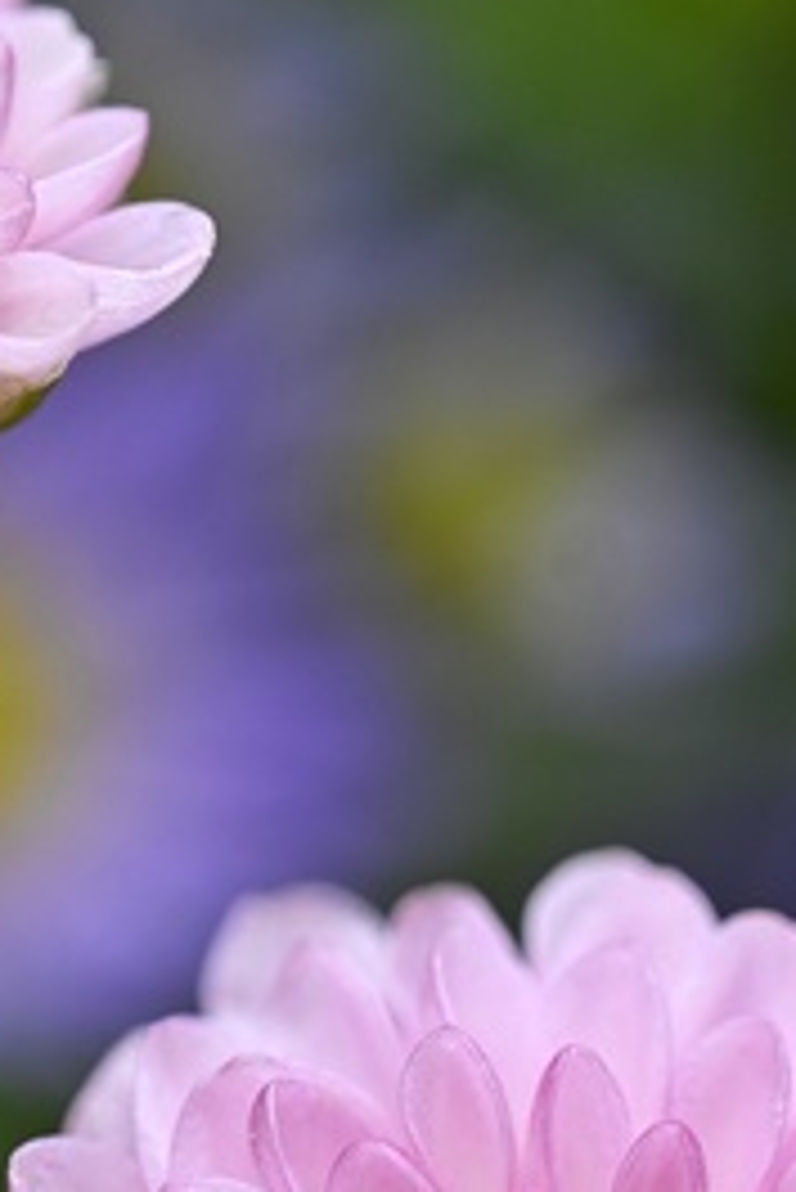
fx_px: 19376
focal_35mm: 585
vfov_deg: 3.5
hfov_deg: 2.4
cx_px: 607
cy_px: 1241
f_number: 6.3
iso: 100
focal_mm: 150
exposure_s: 1/200
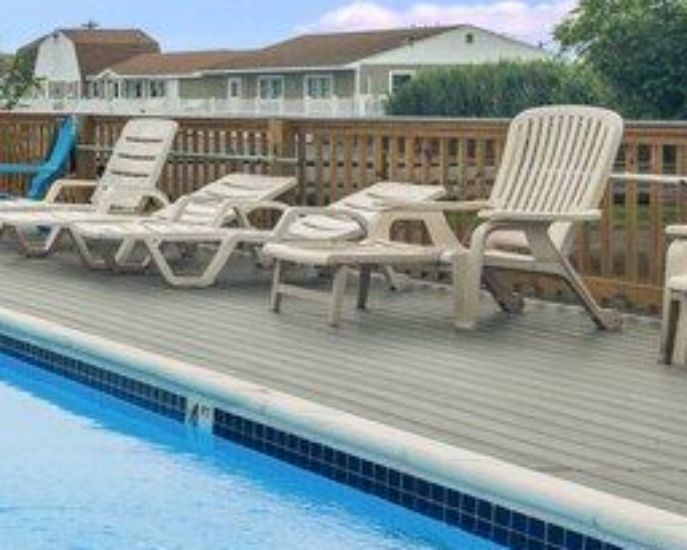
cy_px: 315
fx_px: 1220
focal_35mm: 60
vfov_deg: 25.4
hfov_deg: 19.9
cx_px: -625
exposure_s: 1/640
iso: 100
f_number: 8
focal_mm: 16
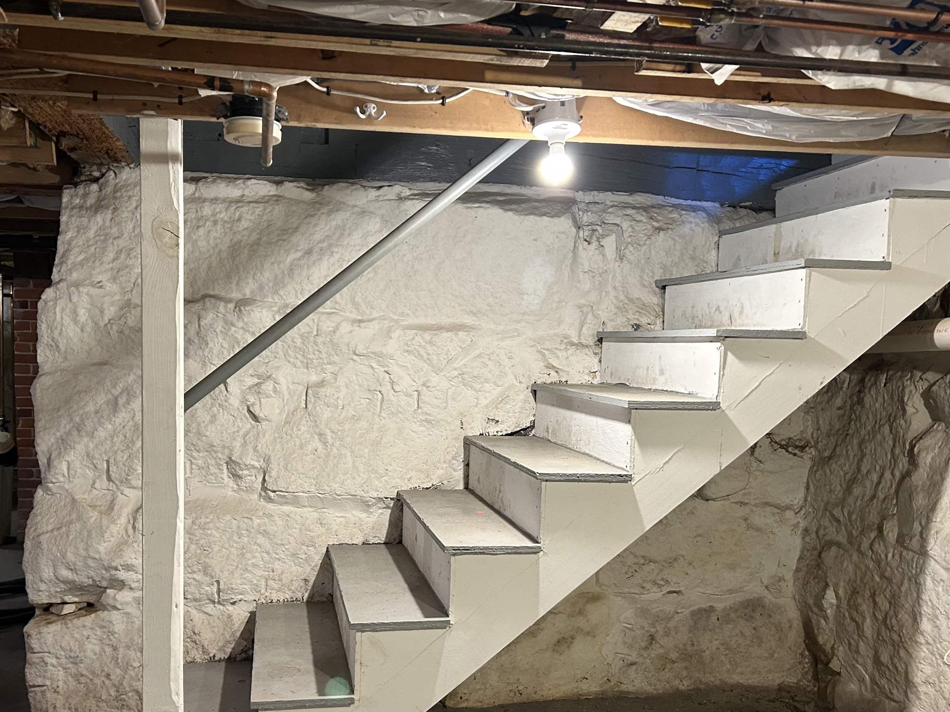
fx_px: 933
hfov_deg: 53.9
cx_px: 442
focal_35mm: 34
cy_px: 428
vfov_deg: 41.6
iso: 250
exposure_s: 1/60
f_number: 1.5
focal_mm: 5.7
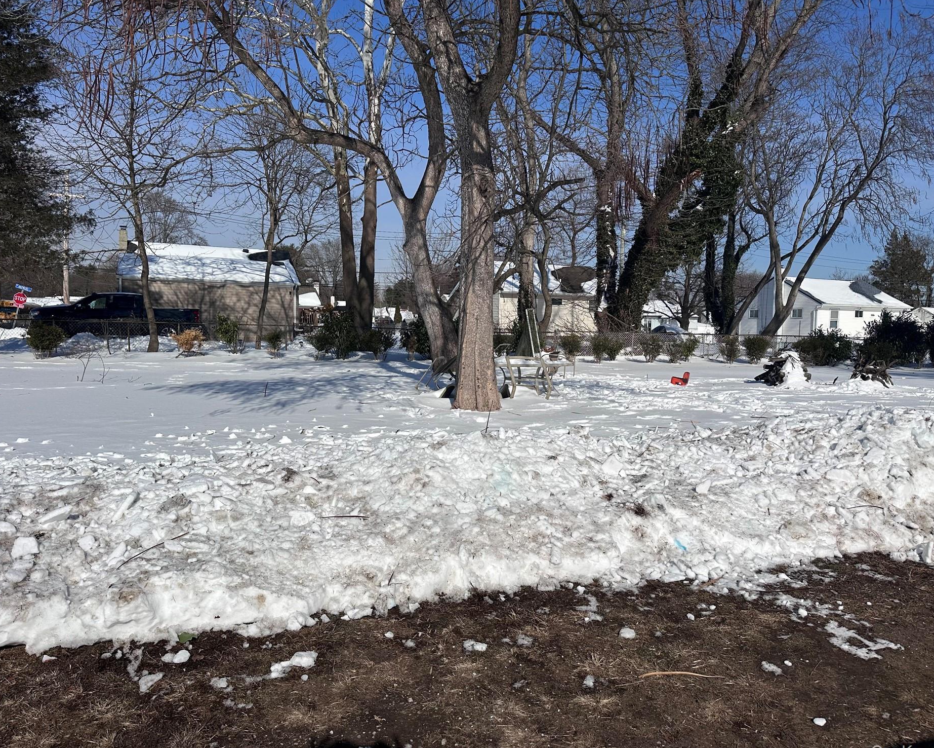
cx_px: 456
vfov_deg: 54.9
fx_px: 719
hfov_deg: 66.0
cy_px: 375
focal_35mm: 26
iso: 80
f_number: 1.78
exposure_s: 1/15625
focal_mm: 6.86
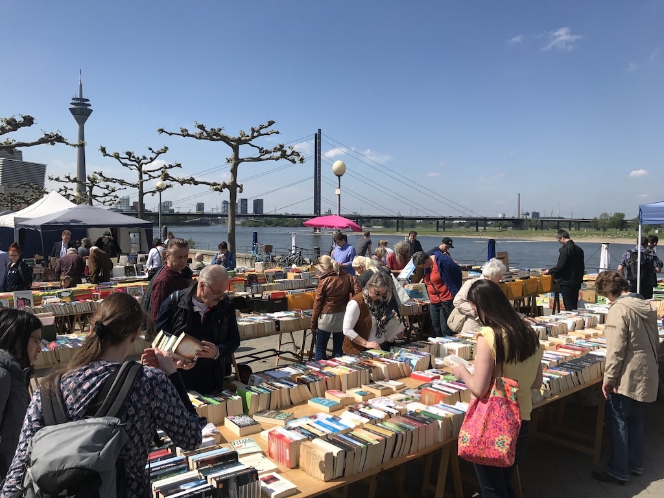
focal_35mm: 28
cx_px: 332
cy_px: 249
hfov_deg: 63.4
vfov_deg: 49.7
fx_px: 537
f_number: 1.8
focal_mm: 3.99
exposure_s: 1/2519
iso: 20
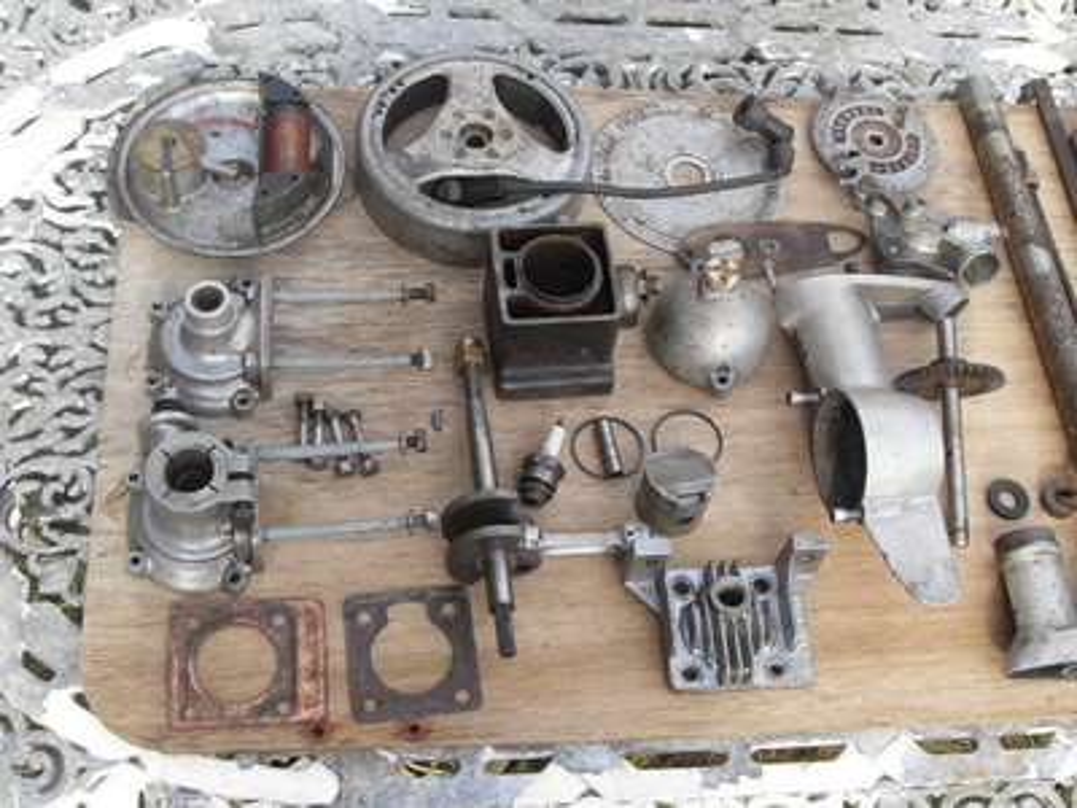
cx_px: 538
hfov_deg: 38.2
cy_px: 404
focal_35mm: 50
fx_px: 1556
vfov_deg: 29.1
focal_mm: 8.4
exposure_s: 1/125
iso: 80
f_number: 3.4
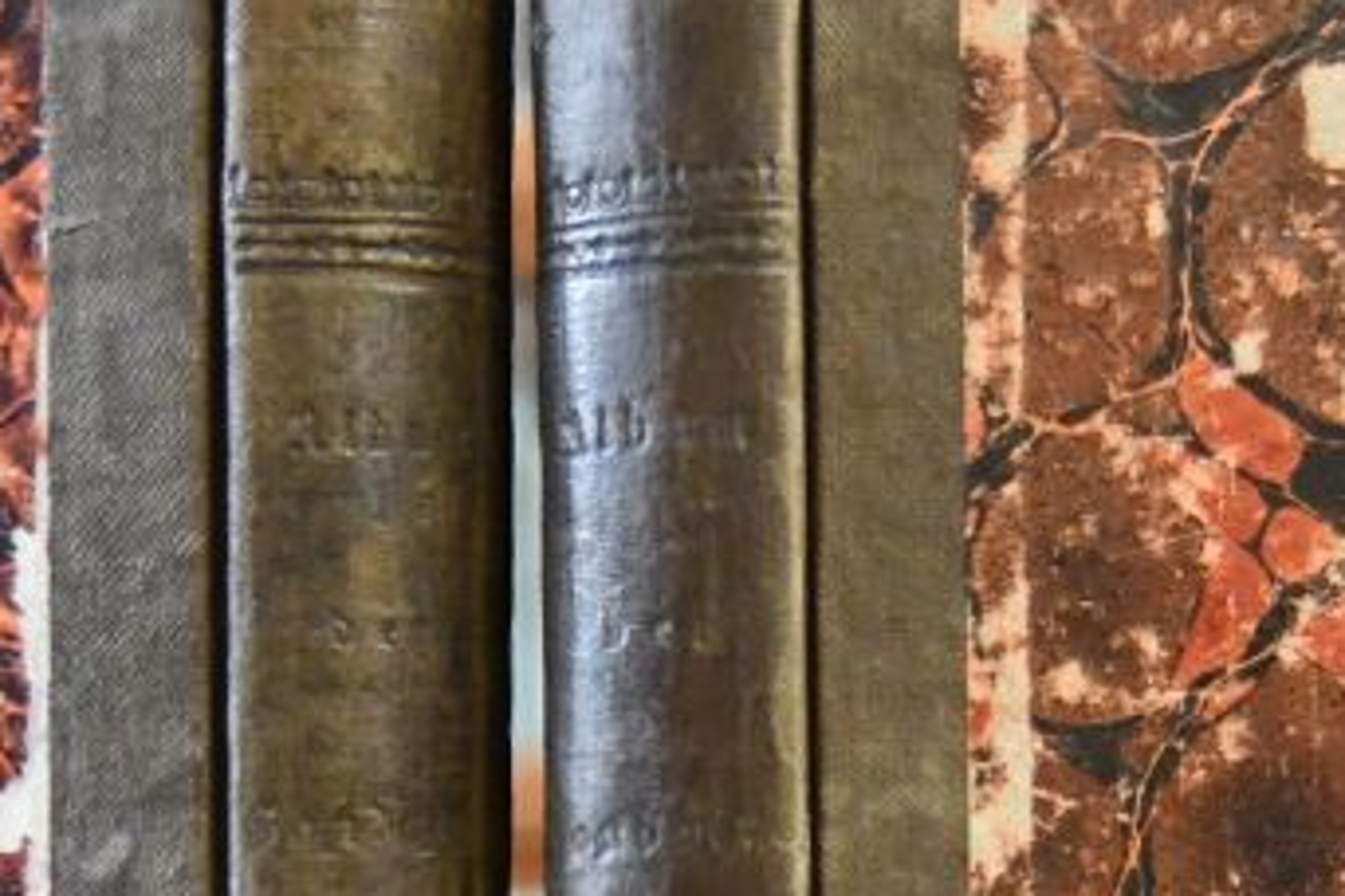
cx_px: 551
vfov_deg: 9.8
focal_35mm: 139
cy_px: 977
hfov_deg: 14.8
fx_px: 5193
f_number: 3.8
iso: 3200
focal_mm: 23
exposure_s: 1/100
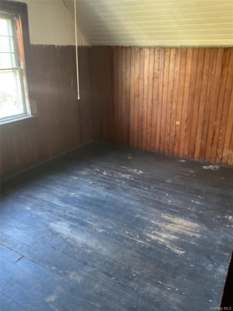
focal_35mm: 29
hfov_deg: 48.2
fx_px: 260
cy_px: 156
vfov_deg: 61.7
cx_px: 116
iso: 320
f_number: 1.8
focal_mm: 3
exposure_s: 1/30
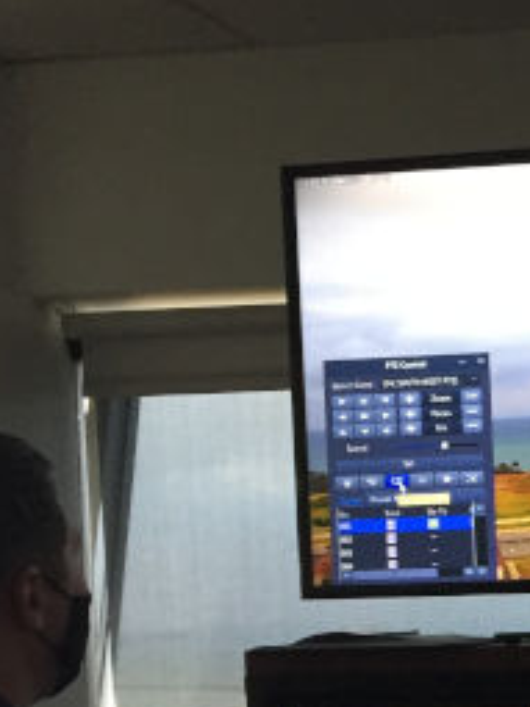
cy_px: 715
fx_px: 1859
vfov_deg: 20.8
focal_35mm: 91
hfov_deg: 14.9
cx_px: 832
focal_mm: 4.15
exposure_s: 1/30
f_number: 2.2
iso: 125
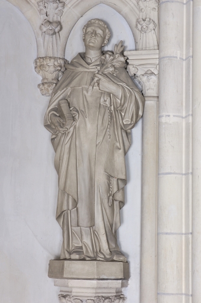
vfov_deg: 21.9
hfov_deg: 14.7
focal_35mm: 93
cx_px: 100
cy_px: 152
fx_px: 781
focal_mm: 62
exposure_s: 1/30
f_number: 8
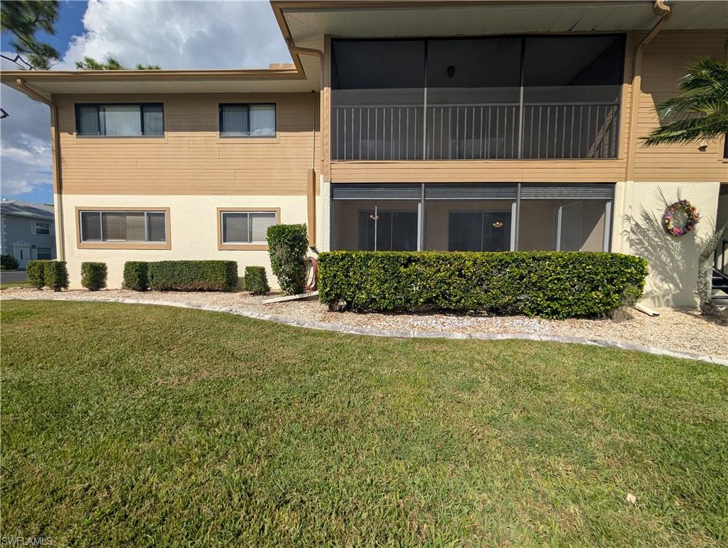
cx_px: 364
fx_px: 253
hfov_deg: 110.5
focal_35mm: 12
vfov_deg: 94.6
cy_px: 274
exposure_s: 1/5848
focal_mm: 2.02
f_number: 1.7
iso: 63
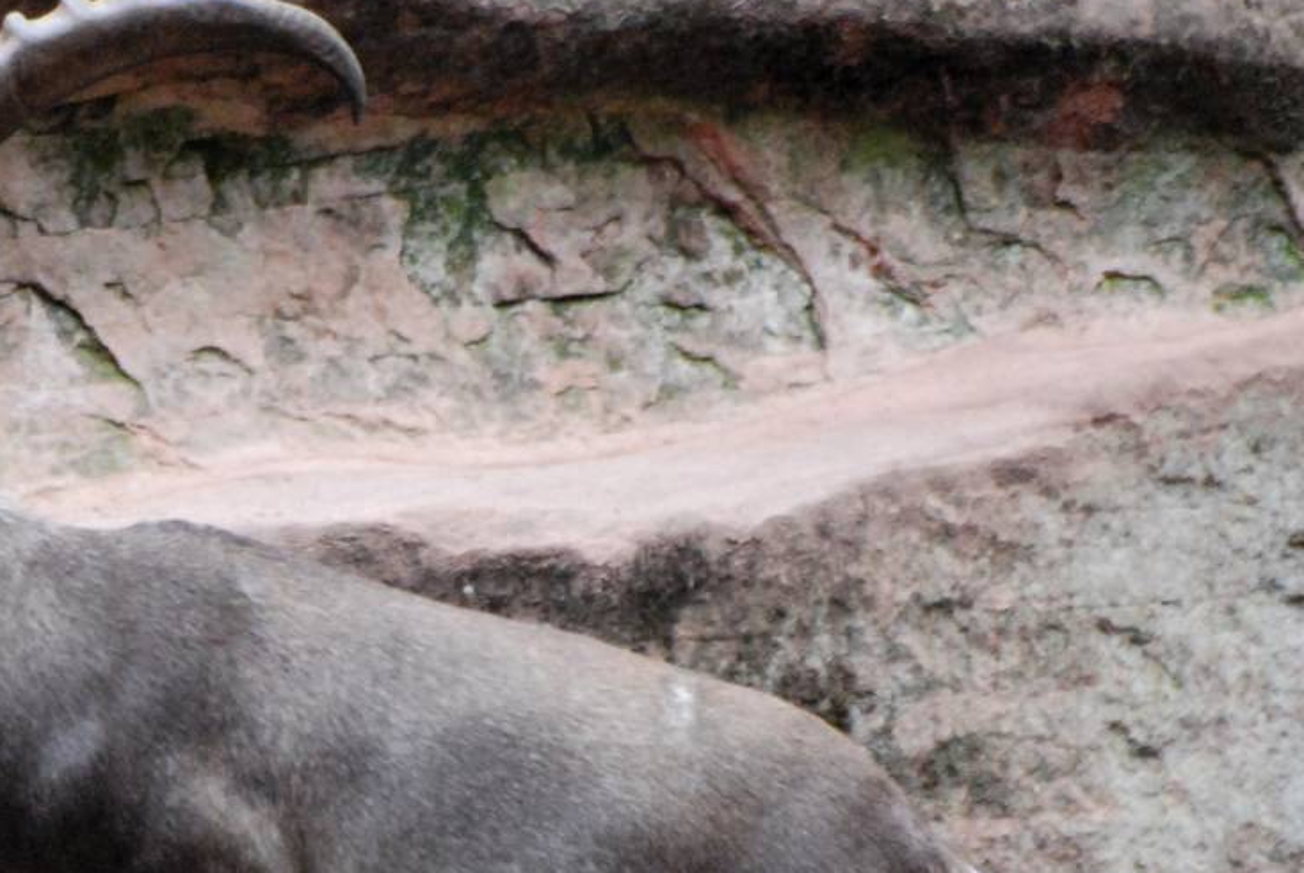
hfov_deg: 2.1
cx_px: 222
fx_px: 35620
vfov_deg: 1.4
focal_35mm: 982
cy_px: 705
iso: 1600
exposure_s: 1/640
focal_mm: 300
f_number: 5.6
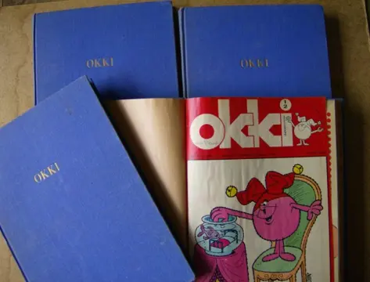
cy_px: 141
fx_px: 387
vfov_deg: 40.0
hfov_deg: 51.1
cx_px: 185
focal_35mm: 36
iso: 139
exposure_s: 1/64
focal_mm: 6
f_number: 2.8
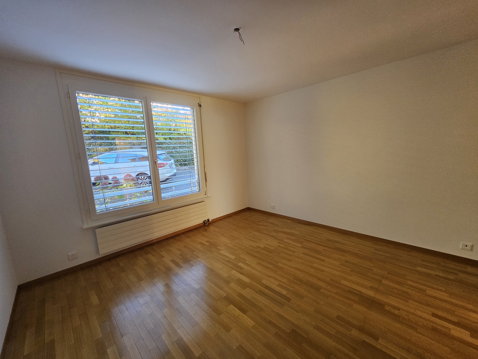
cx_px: 239
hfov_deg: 106.2
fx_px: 180
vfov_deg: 89.9
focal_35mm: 13
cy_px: 180
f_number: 2.2
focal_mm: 2.2
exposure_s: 1/50
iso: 320
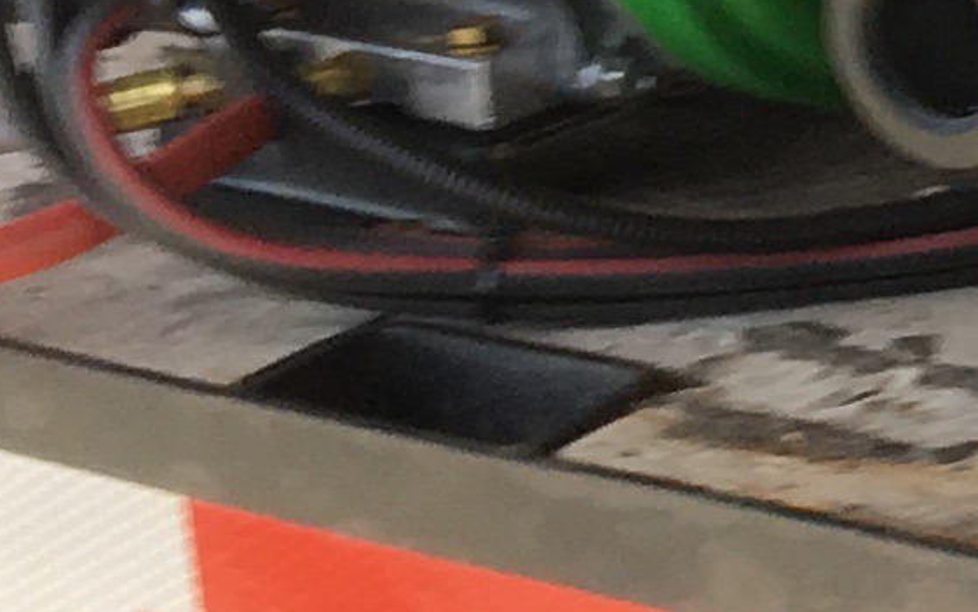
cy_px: -846
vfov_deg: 5.7
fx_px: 5892
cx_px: 2889
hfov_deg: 8.2
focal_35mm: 221
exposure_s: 1/232
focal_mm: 4.15
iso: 25
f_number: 2.2
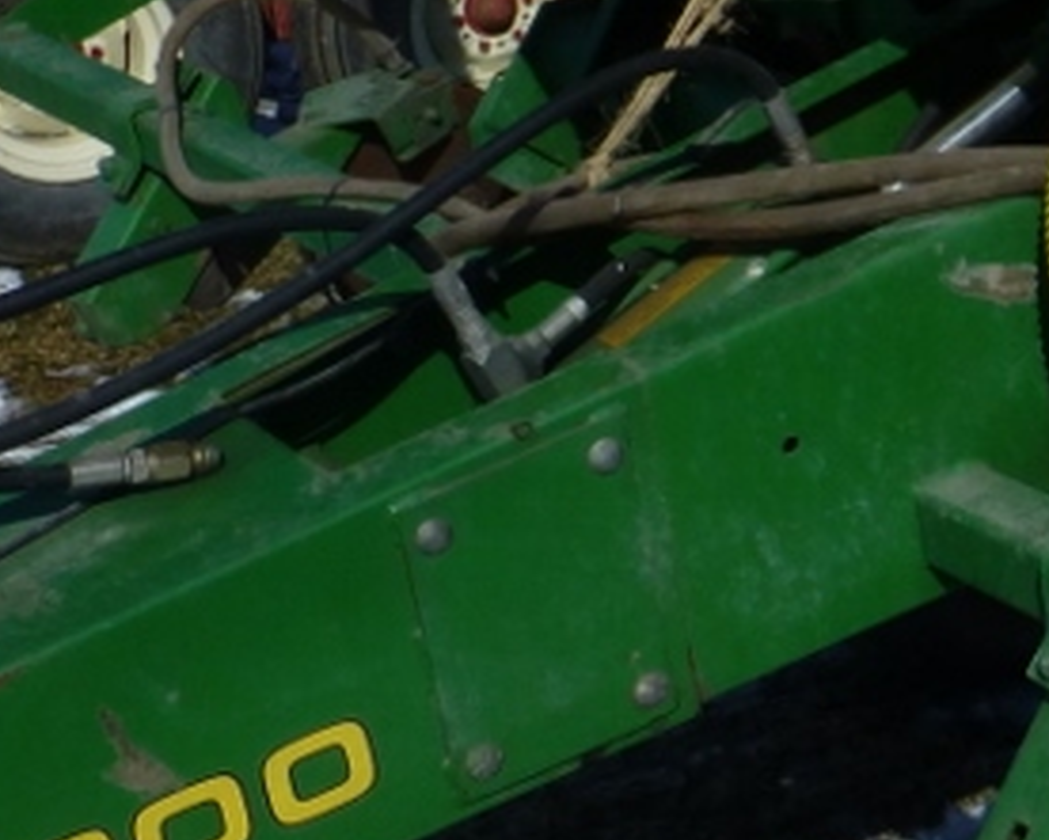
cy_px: 156
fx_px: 2702
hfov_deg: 20.6
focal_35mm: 87
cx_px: 1243
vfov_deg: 17.5
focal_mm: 4.3
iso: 100
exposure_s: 1/2000
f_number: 4
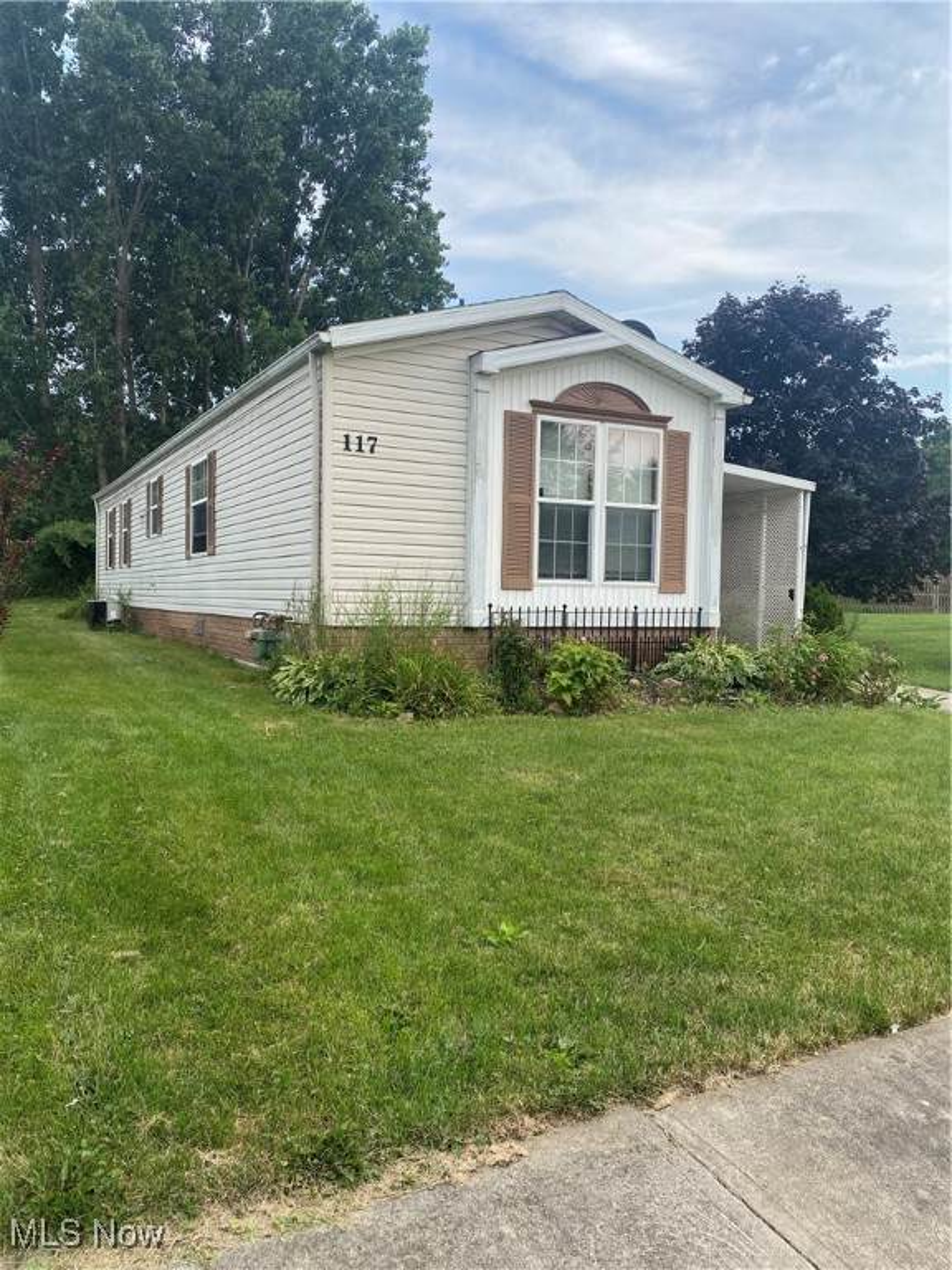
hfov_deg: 53.1
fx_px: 953
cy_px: 635
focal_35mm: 26
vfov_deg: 67.3
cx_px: 476
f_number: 1.8
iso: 32
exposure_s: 1/1147
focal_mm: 4.25
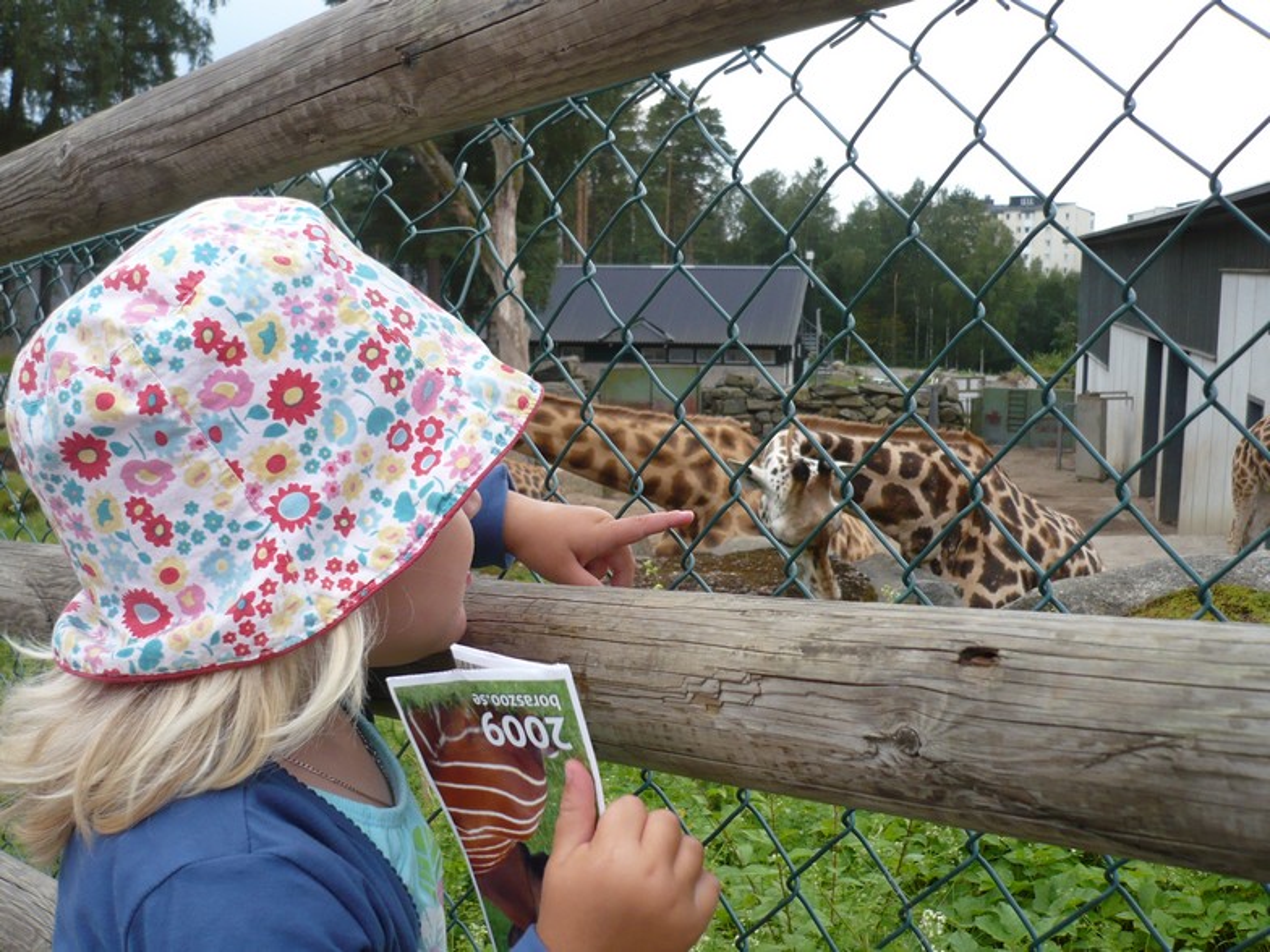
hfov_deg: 47.9
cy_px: 476
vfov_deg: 36.8
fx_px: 1431
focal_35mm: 39
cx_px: 635
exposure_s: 1/400
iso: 100
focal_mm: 5.8
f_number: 2.8
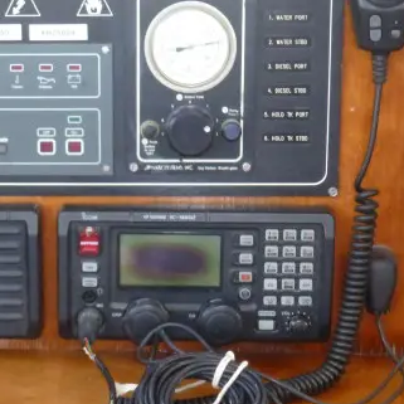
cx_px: 81
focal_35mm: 97
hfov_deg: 17.8
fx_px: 1281
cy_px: 176
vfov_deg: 17.9
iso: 500
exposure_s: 1/60
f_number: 4.1
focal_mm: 7.9
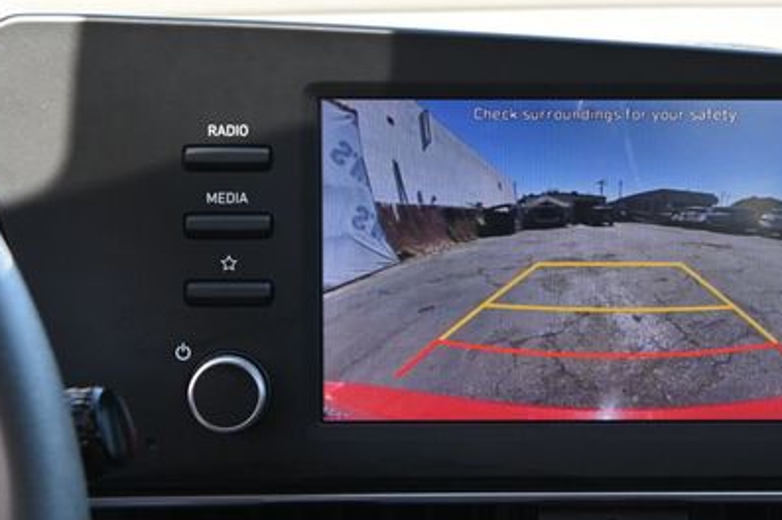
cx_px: 607
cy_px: 280
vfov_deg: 11.3
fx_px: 2626
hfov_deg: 16.8
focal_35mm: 121
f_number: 6.3
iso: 640
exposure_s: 1/125
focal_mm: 50
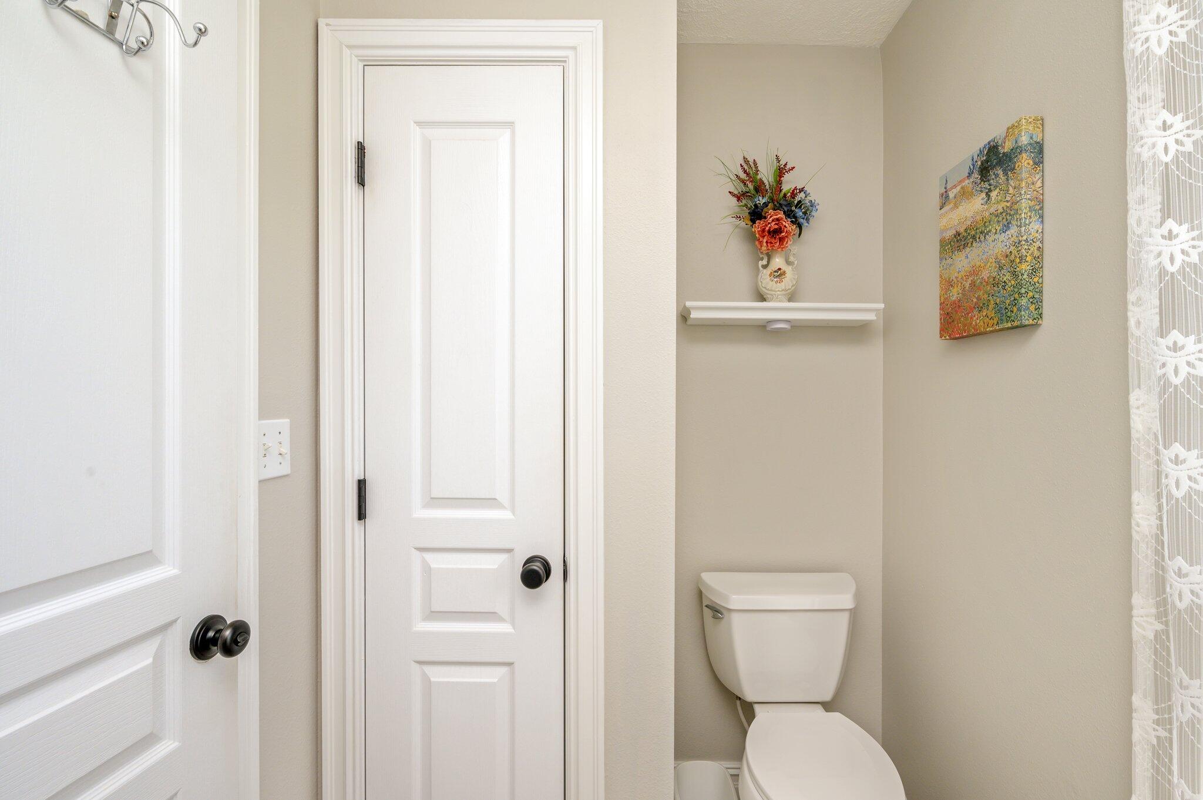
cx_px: 602
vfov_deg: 73.7
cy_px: 400
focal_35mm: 16
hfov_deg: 96.8
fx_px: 534
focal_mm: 16
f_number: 9
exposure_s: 1/60
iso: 320
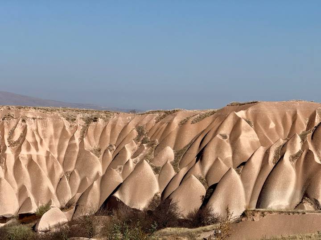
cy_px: 120
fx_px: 1113
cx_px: 160
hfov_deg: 16.4
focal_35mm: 120
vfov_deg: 12.3
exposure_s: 1/3195
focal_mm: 15.66
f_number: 2.8
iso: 50
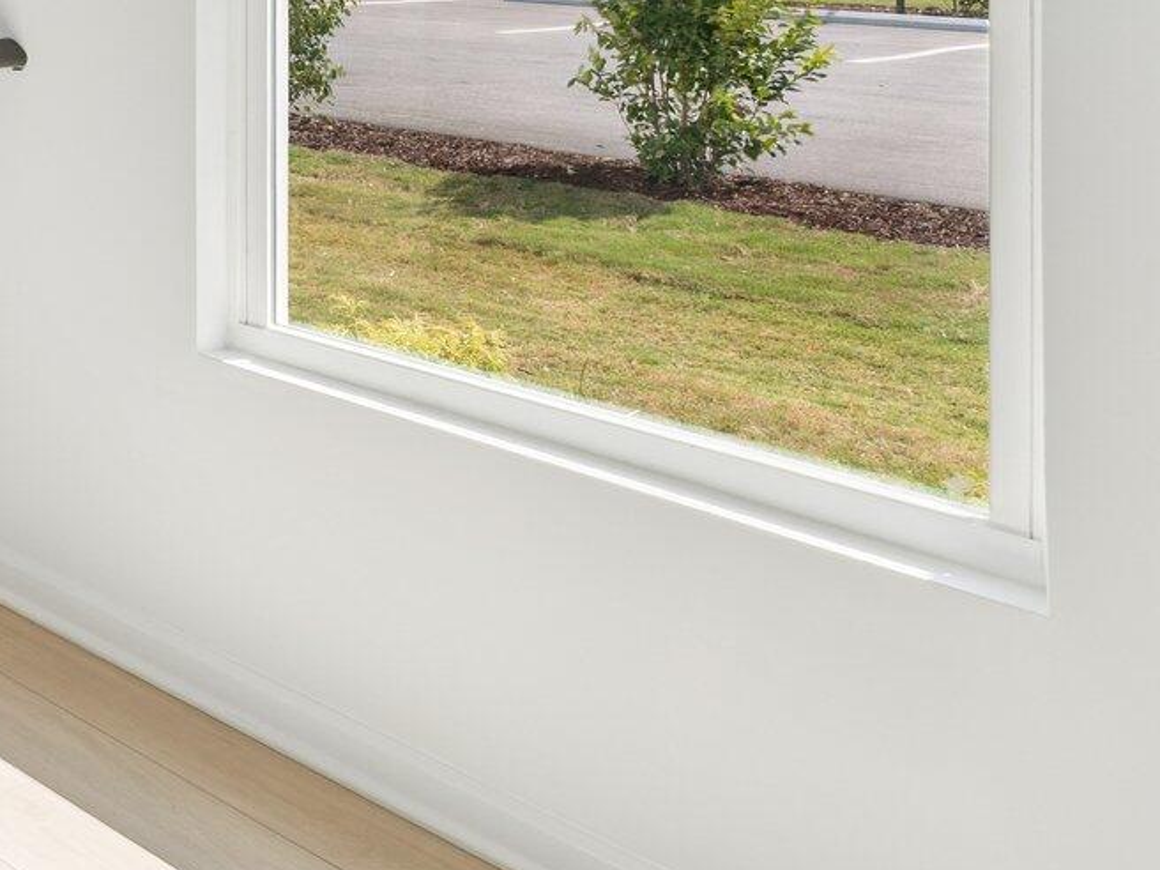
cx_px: -580
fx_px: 1407
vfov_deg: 30.2
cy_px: -125
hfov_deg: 28.6
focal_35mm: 42
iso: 125
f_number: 7.1
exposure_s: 1/60
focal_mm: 14
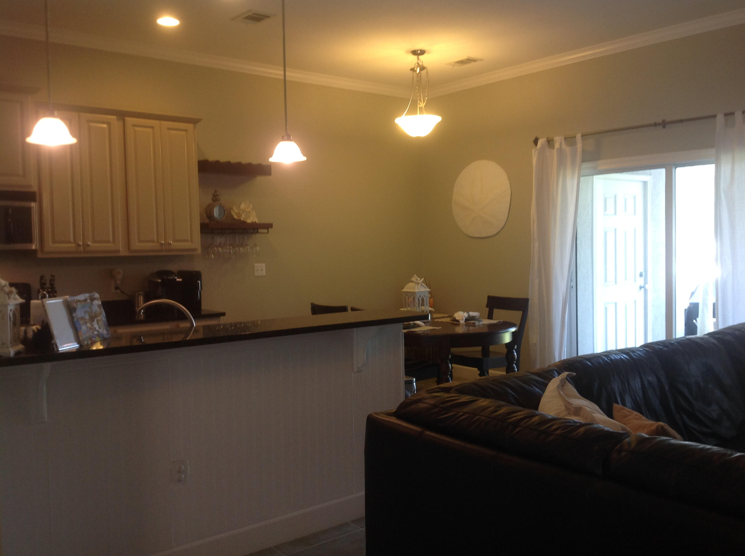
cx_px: 372
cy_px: 278
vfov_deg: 40.6
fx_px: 752
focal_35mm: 35
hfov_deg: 52.7
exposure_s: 1/30
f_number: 2.4
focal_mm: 4.28
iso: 64
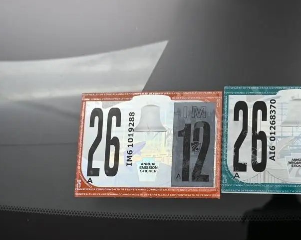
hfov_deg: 30.7
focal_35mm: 60
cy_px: 126
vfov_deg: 25.5
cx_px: 244
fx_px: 533
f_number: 5.6
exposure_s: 1/250
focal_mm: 25
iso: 200
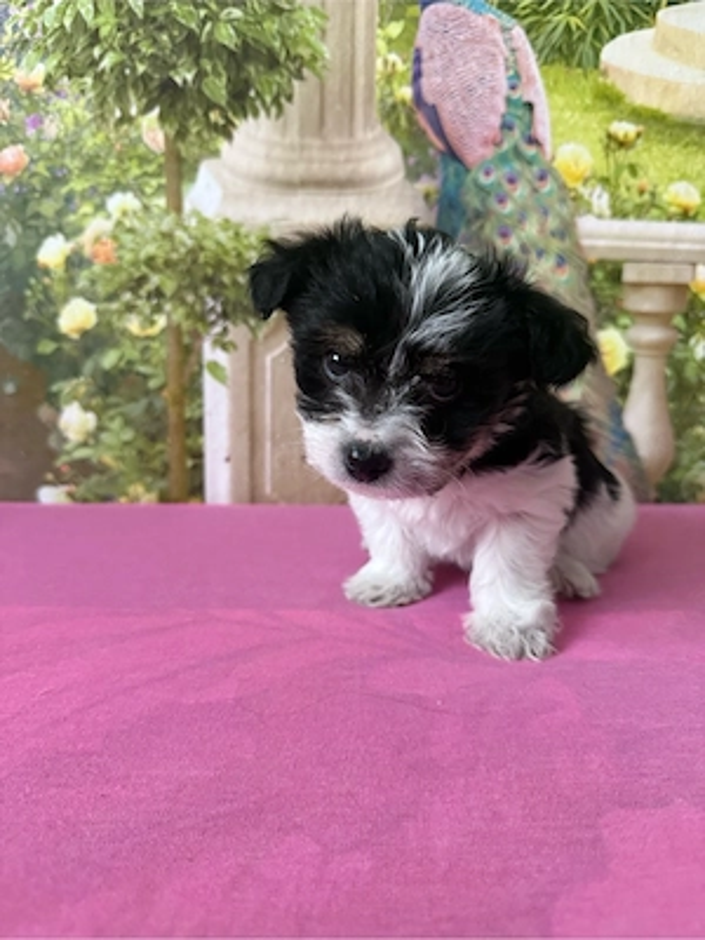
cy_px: 470
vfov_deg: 71.6
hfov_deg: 56.8
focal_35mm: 24
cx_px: 352
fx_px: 652
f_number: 1.78
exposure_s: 1/60
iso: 400
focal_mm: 6.76
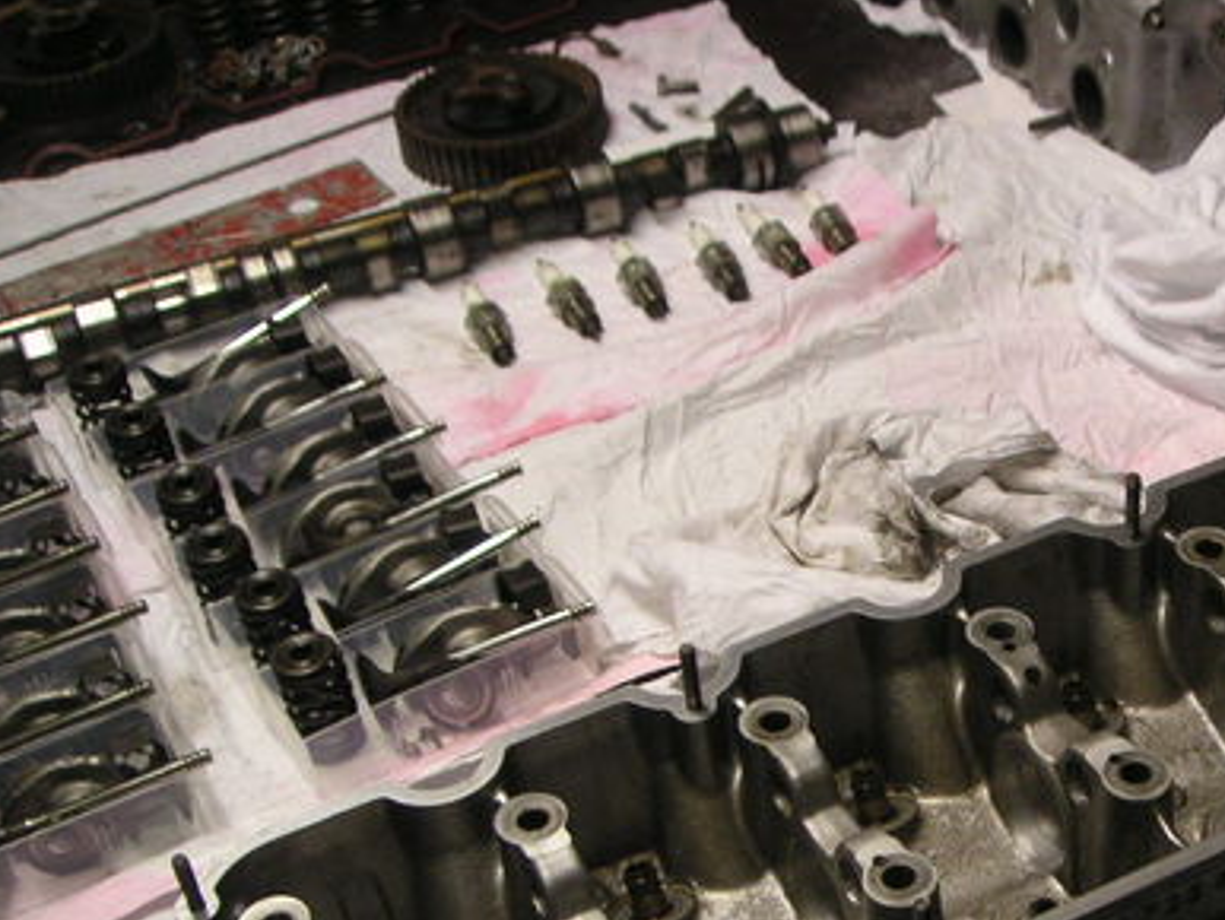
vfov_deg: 23.0
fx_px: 2231
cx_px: 987
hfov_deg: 30.0
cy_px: 749
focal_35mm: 63
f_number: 2.8
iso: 100
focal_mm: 6
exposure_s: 1/45
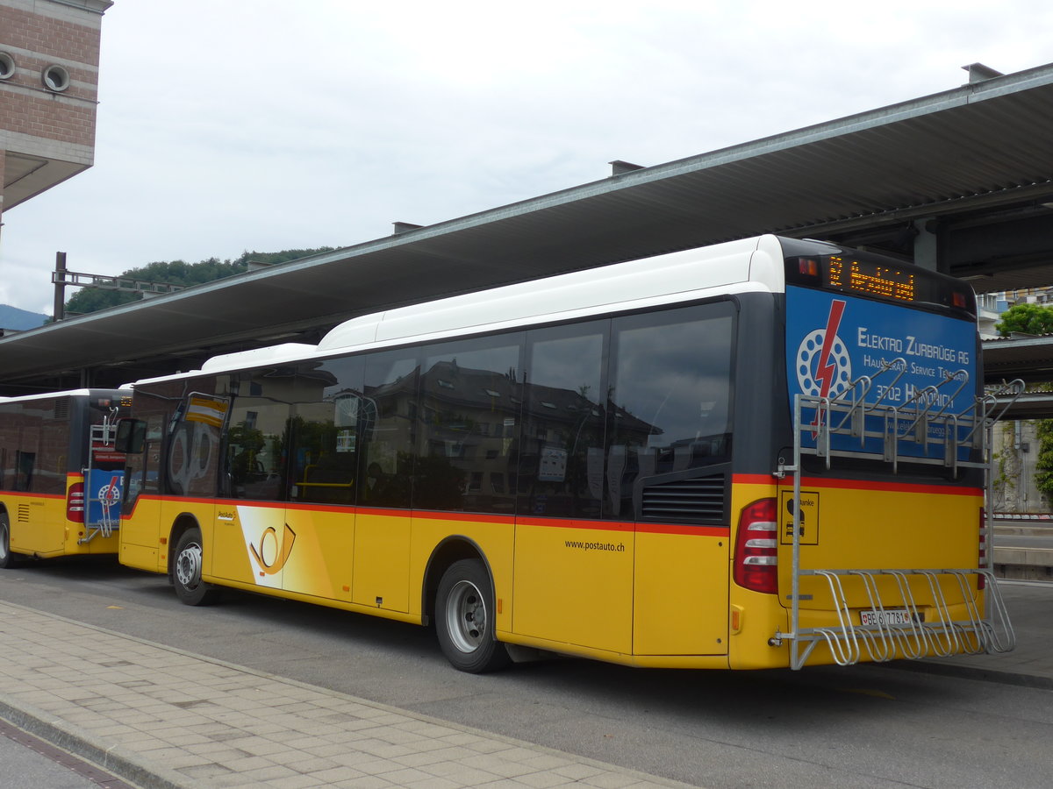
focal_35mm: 41
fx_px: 1247
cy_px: 394
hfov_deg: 45.8
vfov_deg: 35.1
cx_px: 526
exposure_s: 1/640
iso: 80
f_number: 2.8
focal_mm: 8.4
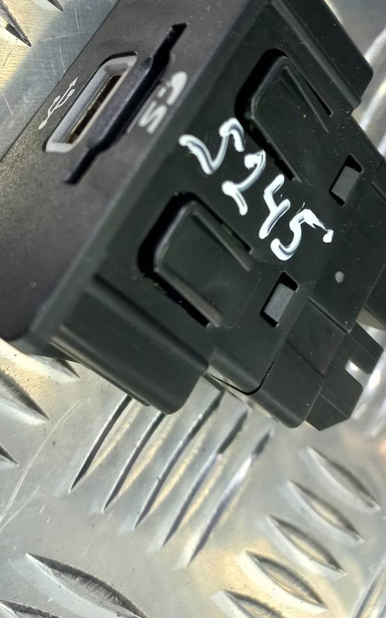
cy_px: 177
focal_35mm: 38
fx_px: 640
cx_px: 129
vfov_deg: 50.0
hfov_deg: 33.3
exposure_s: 1/50
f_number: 1.8
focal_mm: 4.6
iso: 80
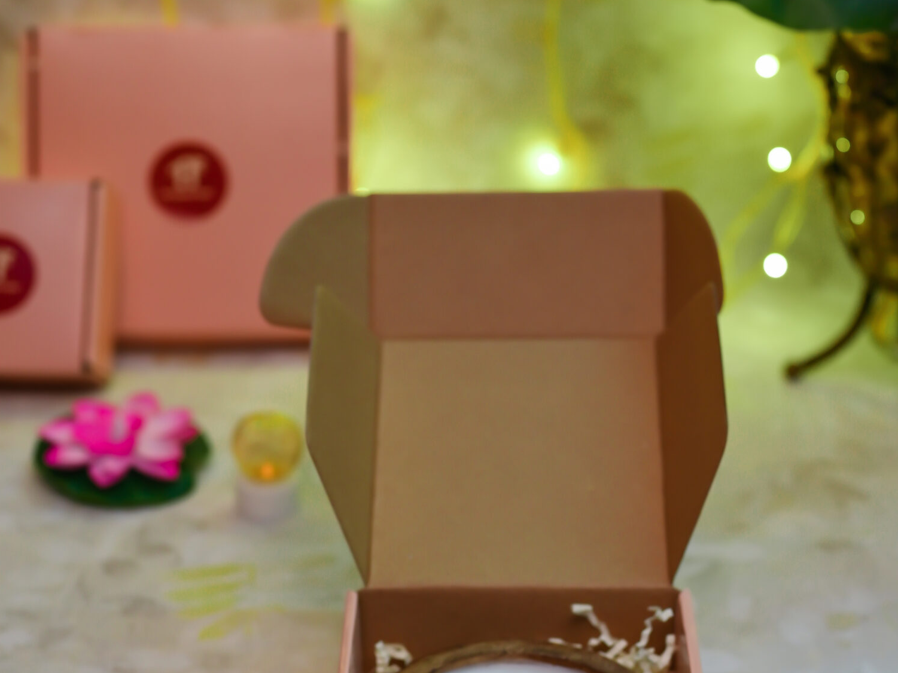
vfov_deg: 18.0
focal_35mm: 82
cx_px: 498
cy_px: 417
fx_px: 2127
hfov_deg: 23.8
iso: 250
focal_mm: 50
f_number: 2.8
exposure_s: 1/160
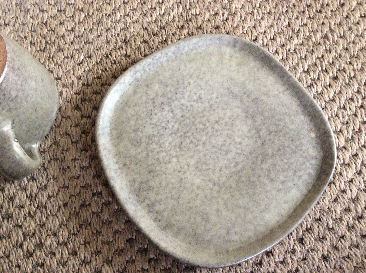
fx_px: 338
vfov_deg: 44.1
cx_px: 183
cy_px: 136
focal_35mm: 32
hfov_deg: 56.9
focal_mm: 3.3
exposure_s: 1/17
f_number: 2.4
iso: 320
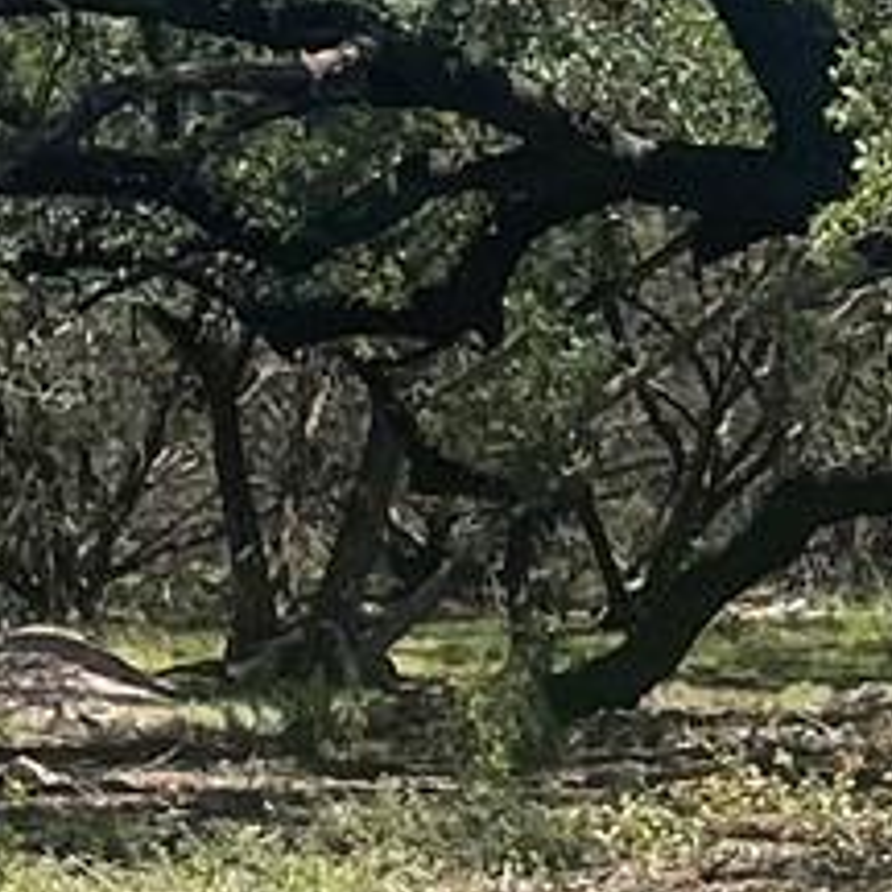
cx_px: 2024
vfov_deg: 8.0
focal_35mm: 218
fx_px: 6355
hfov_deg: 7.6
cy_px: -21
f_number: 1.6
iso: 32
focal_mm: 4.2
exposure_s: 1/2053
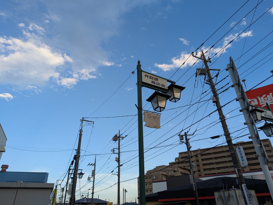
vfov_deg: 56.9
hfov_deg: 71.5
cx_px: 136
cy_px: 102
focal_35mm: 24
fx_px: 190
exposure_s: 1/838
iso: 48
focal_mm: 6.81
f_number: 1.85
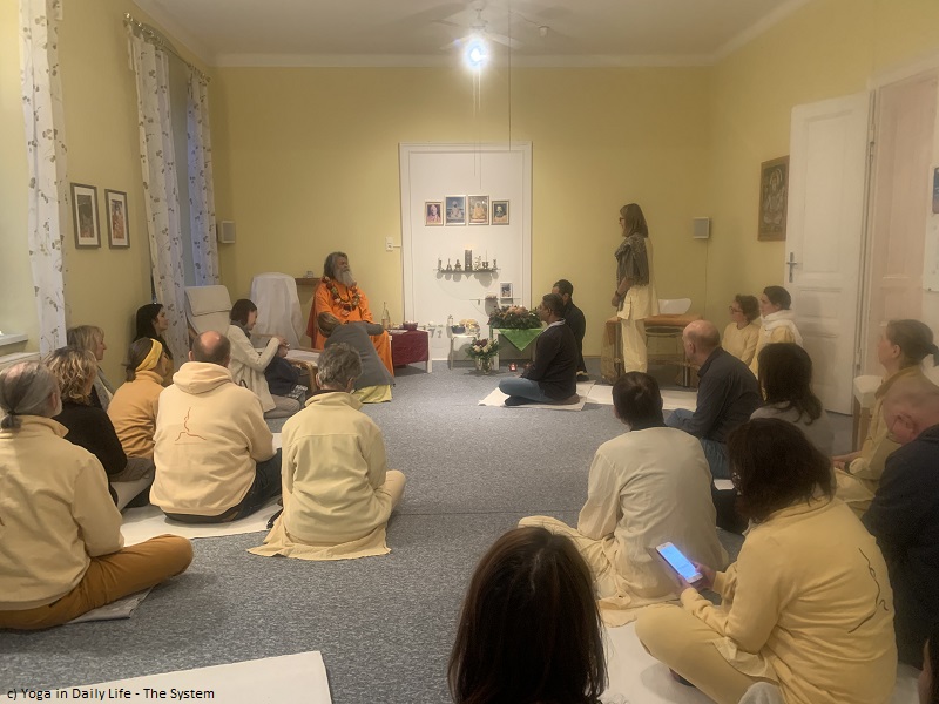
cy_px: 352
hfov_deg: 67.3
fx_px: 705
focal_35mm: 26
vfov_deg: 53.1
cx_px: 470
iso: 320
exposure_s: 1/33
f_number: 1.8
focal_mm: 4.25
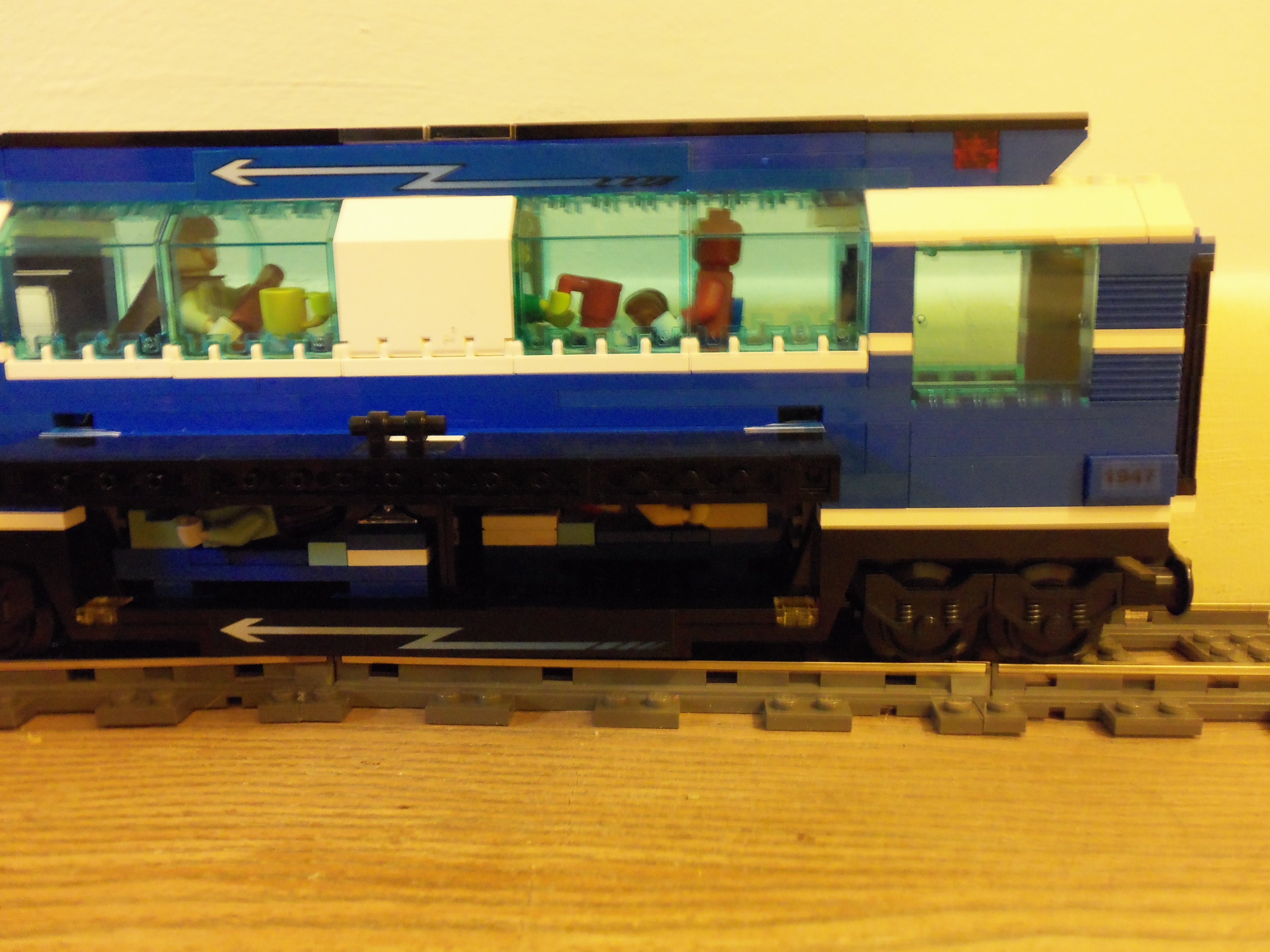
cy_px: 476
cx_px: 635
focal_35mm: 28
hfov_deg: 63.4
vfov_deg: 49.7
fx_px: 1027
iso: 400
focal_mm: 5.1
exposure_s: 1/2.5
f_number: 3.3
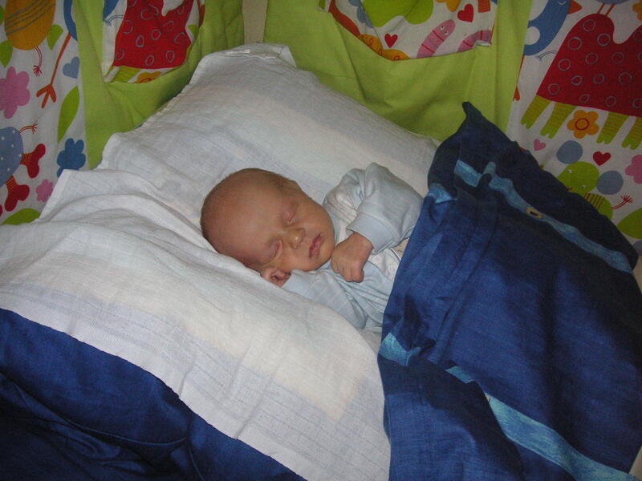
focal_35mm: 37
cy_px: 240
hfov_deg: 50.1
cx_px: 321
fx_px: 686
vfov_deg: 38.7
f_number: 2.8
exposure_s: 1/45
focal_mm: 6.1
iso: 160
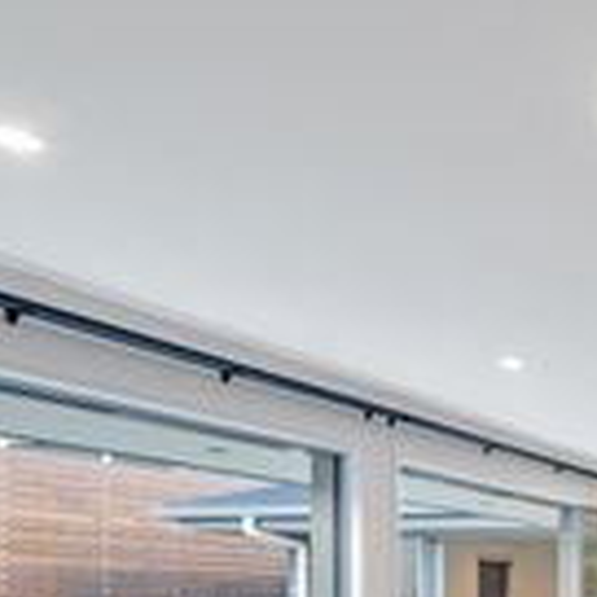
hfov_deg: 25.0
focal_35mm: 47
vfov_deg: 32.9
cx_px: 948
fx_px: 917
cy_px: 608
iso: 200
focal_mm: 16
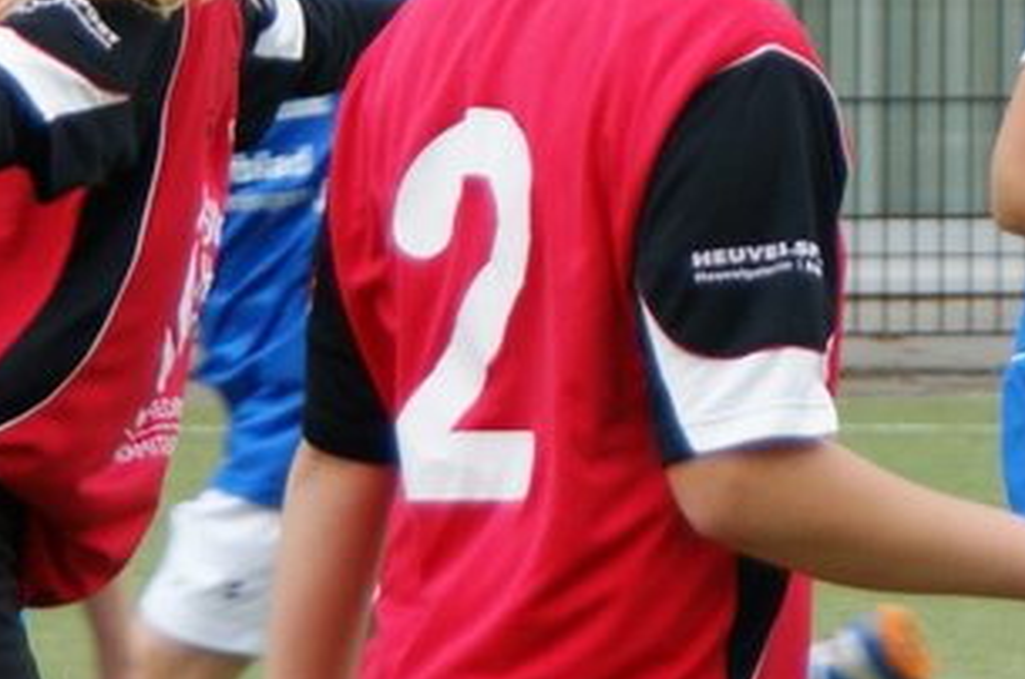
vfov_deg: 2.6
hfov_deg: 3.9
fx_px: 15087
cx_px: 1388
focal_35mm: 531
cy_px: 282
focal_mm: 90
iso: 200
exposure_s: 1/320
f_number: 5.6
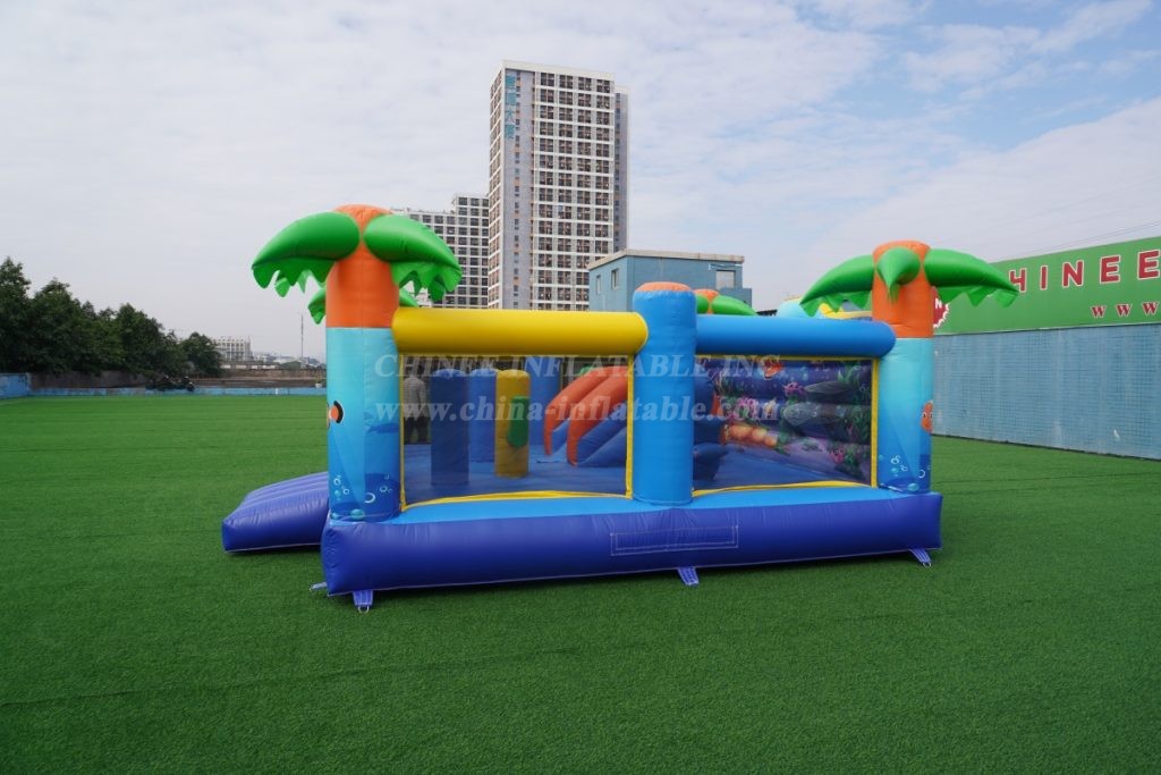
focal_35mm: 24
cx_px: 580
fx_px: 774
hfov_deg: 73.7
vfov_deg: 53.1
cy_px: 388
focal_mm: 16
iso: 100
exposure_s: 1/250
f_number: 8
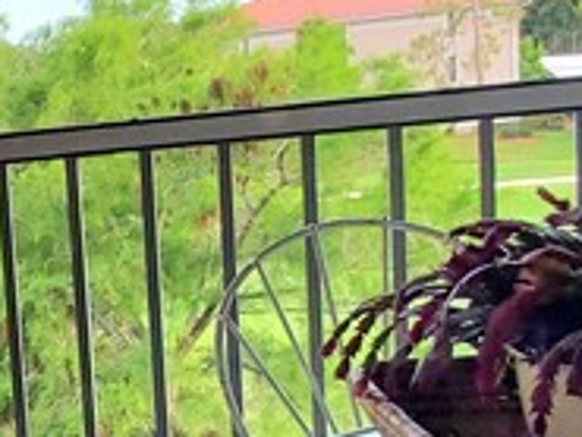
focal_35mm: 72
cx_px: -242
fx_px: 1211
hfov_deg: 22.9
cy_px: 286
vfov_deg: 20.4
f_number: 2.2
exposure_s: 1/120
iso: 50
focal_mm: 1.8
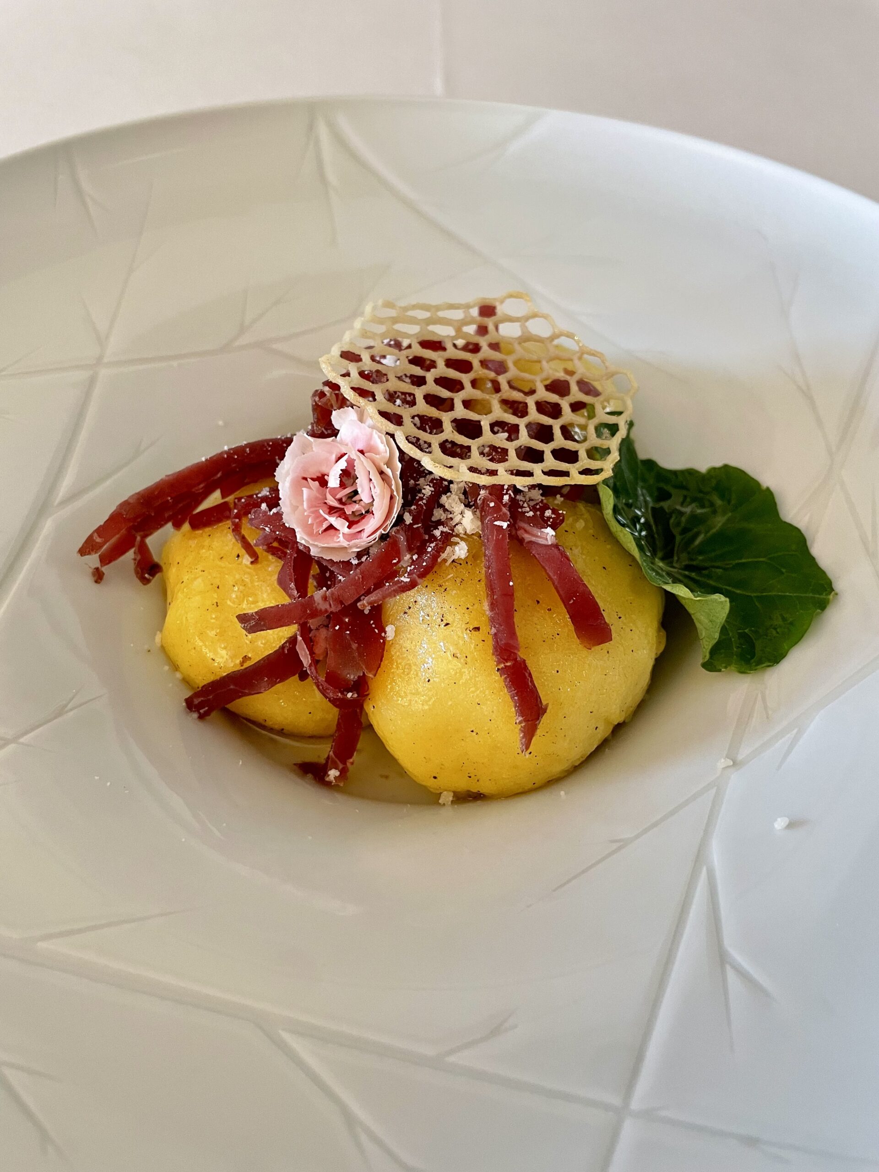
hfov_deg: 53.1
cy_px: 586
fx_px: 880
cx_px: 440
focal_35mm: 26
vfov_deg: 67.3
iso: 160
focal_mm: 4.2
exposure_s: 1/60
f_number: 1.6
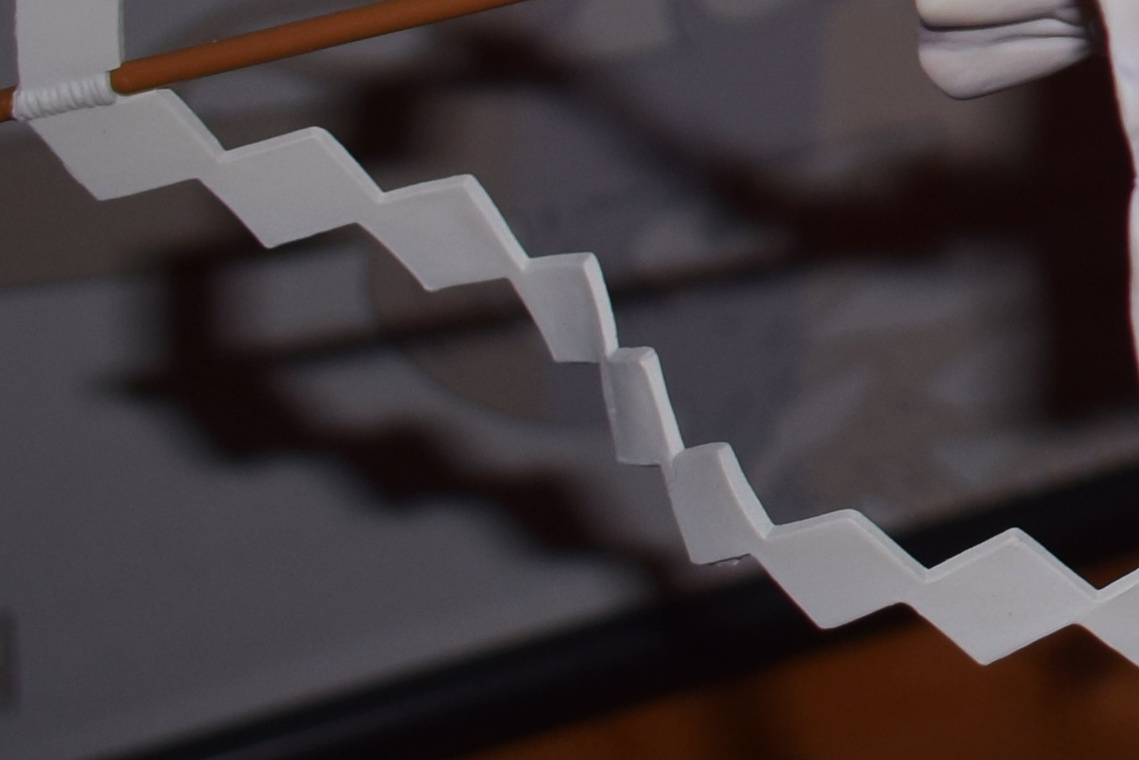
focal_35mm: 166
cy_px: -559
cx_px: 2160
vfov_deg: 8.0
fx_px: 5241
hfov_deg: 11.4
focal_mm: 21
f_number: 3.8
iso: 220
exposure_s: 1/40
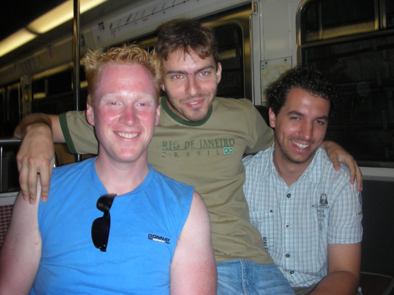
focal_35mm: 35
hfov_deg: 52.6
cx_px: 197
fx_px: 398
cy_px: 148
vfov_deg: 40.7
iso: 50
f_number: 3
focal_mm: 5.8
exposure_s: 1/60.1
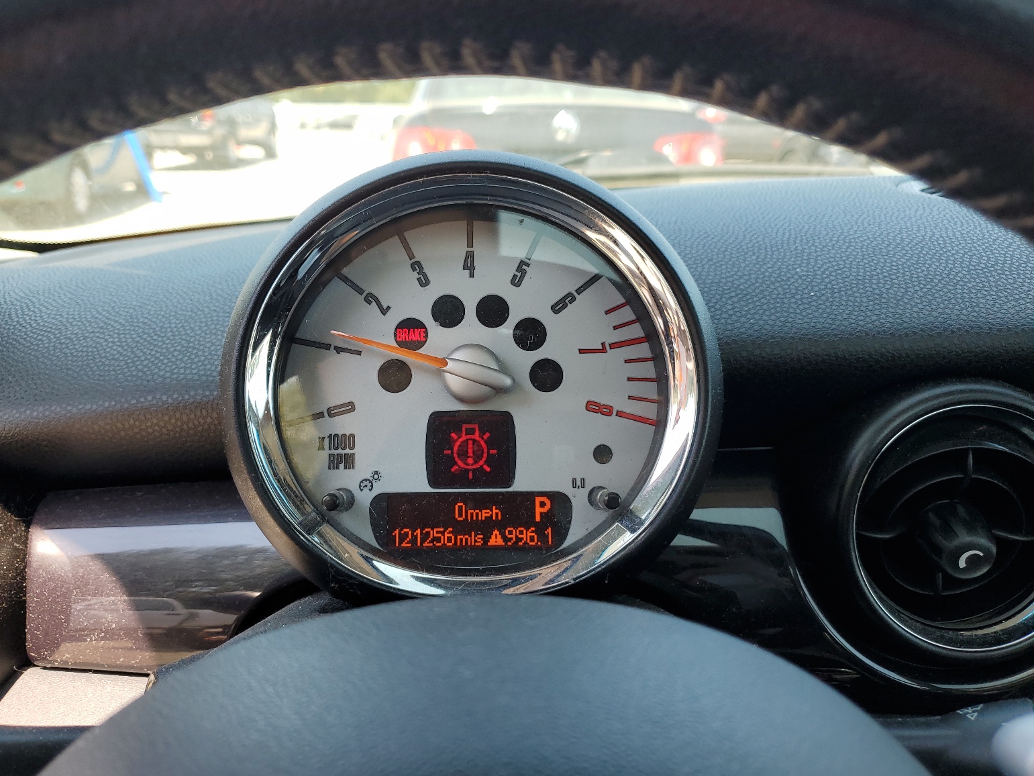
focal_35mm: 27
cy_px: 379
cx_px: 498
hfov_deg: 65.3
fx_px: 807
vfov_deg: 51.4
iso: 50
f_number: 1.5
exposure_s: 1/357
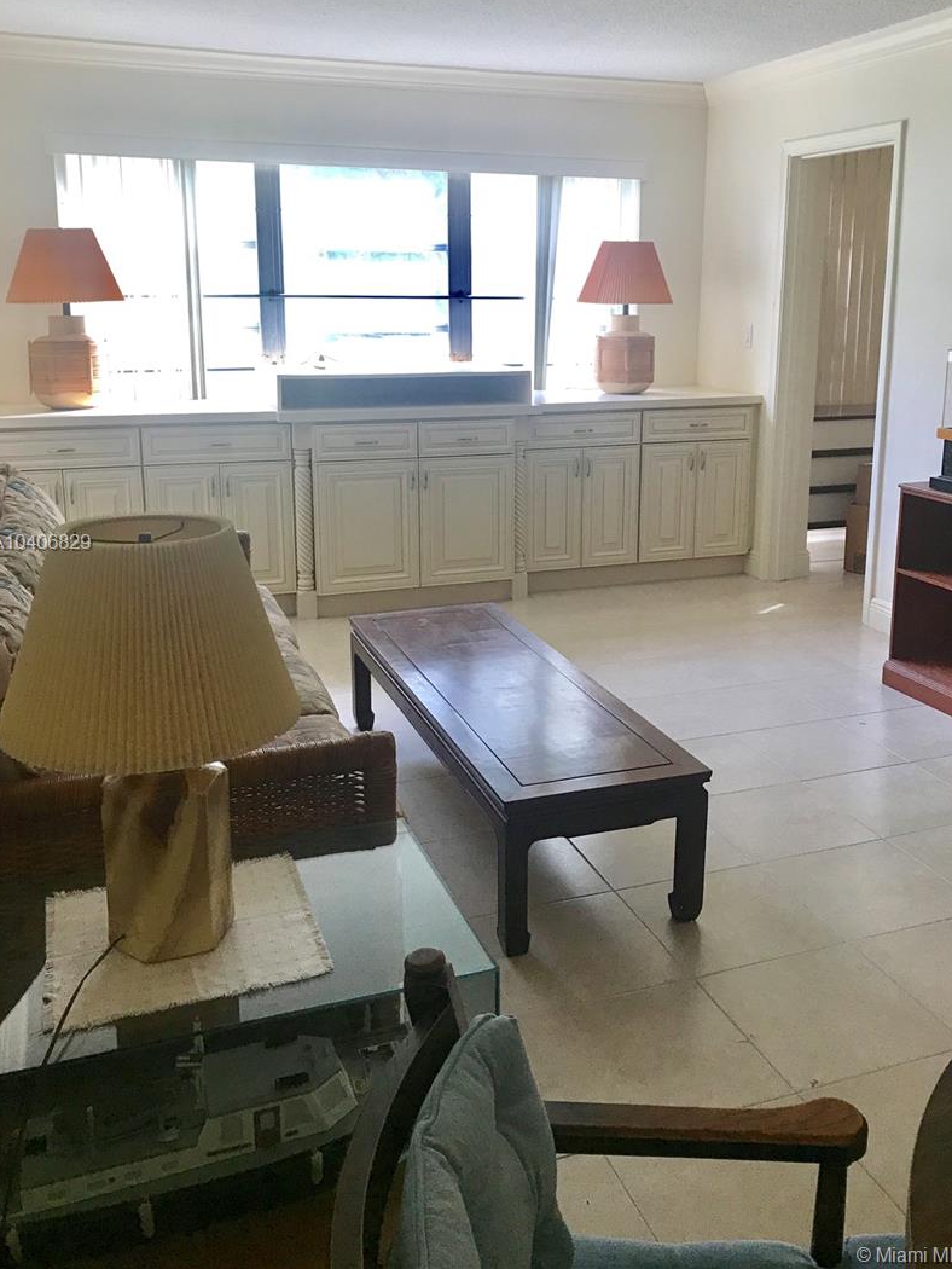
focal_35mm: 32
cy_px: 545
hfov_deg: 44.1
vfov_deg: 56.6
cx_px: 530
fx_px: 1173
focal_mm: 3.99
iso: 25
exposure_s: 1/30
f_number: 1.8
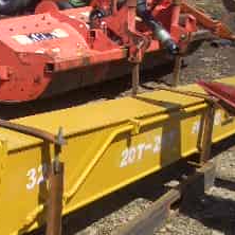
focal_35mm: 89
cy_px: 201
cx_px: -16
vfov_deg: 19.2
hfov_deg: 18.8
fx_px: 684
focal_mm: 5.8
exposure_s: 1/400
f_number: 4.3
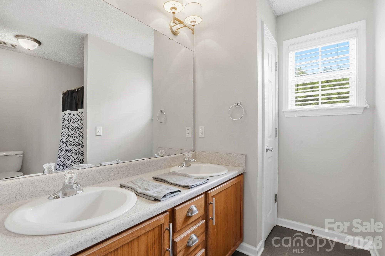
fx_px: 171
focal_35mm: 16
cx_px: 192
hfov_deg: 96.7
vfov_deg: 73.7
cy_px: 128
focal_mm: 16
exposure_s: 1/640
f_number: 10
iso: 3200
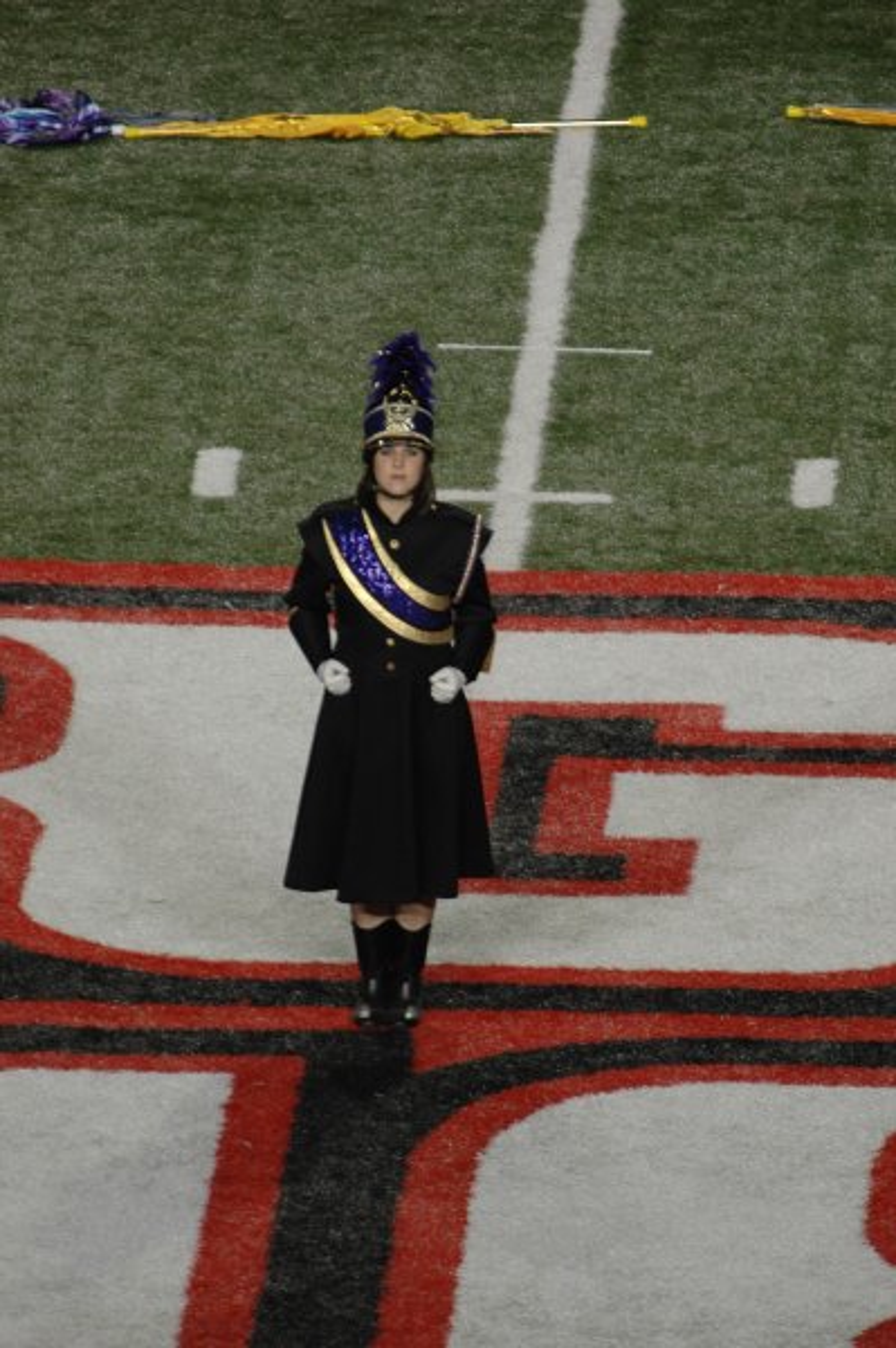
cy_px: 674
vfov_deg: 3.4
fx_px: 22437
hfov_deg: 2.3
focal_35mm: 600
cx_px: 448
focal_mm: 400
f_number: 5.6
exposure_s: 1/60
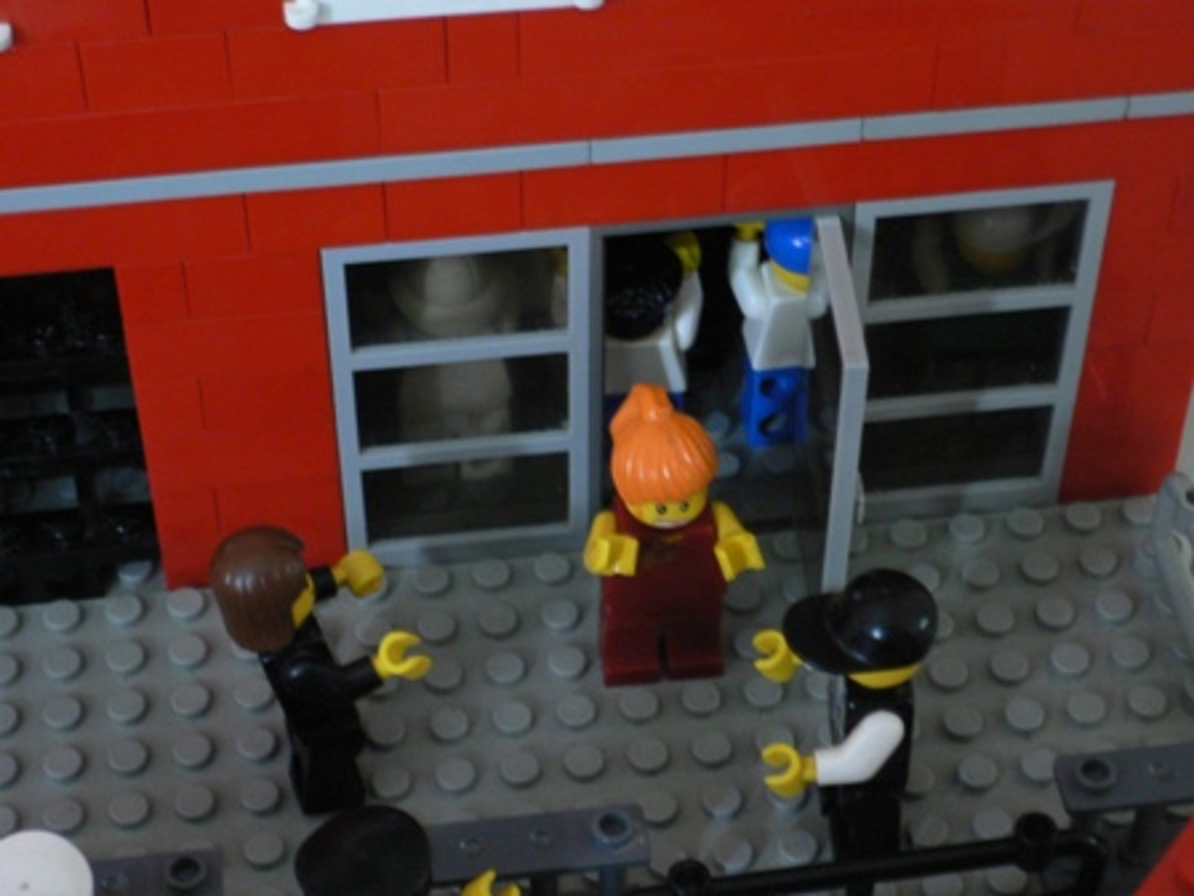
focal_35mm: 84
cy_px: 448
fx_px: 2897
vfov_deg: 17.6
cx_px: 597
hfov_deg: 23.3
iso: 200
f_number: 4.6
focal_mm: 14
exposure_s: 1/8
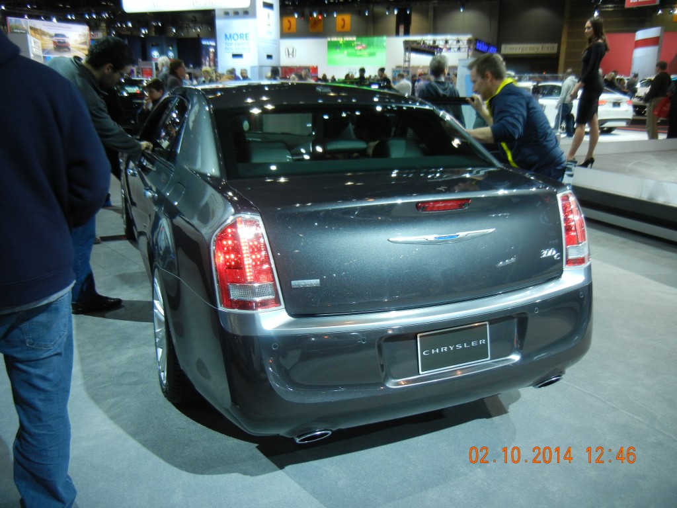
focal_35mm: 30
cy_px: 254
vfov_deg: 46.8
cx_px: 338
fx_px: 587
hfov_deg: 60.0
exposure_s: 1/52.4
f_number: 3.5
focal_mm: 5.4
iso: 185
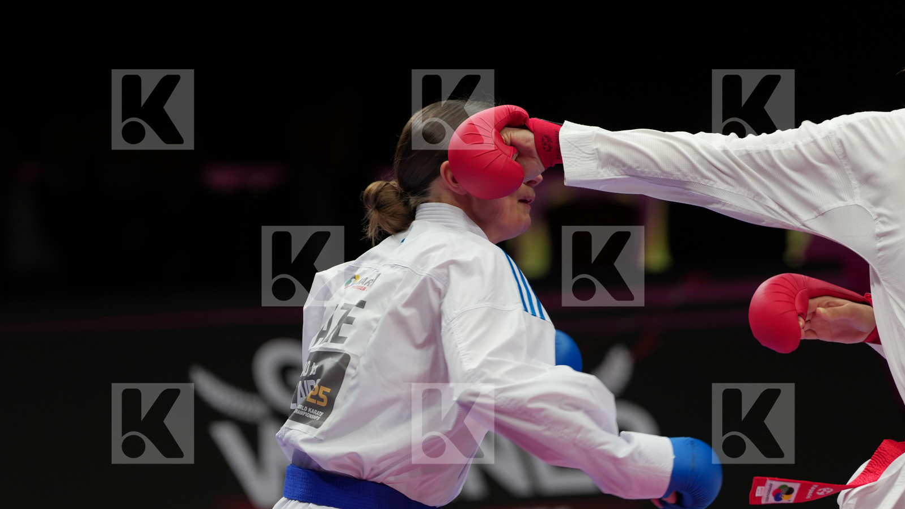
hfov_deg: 7.3
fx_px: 7104
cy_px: 266
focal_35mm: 296
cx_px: 453
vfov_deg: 4.1
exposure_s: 1/1000
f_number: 2.8
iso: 320
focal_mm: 188
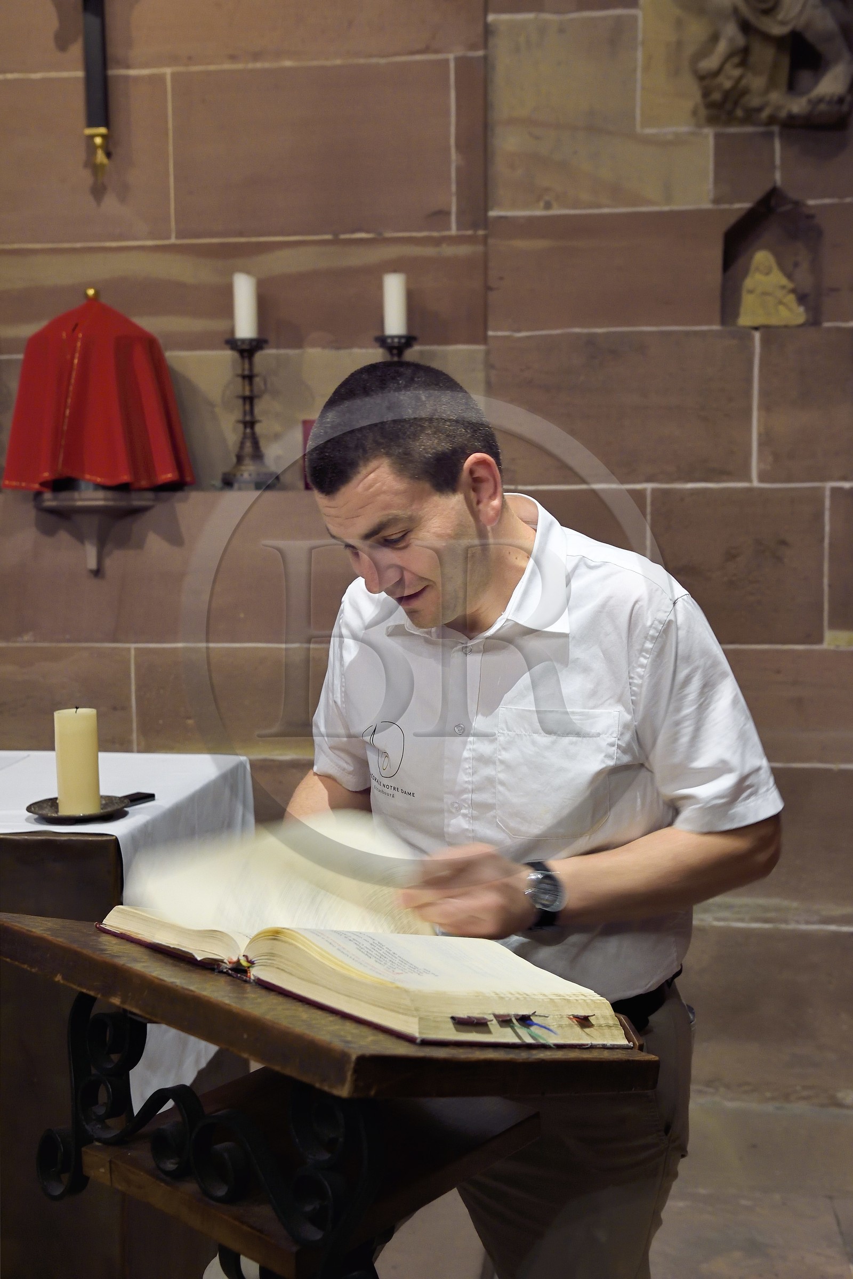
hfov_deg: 33.4
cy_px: 640
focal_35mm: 40
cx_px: 426
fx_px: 1422
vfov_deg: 48.5
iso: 1600
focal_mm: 40
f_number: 5.6
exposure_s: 1/30
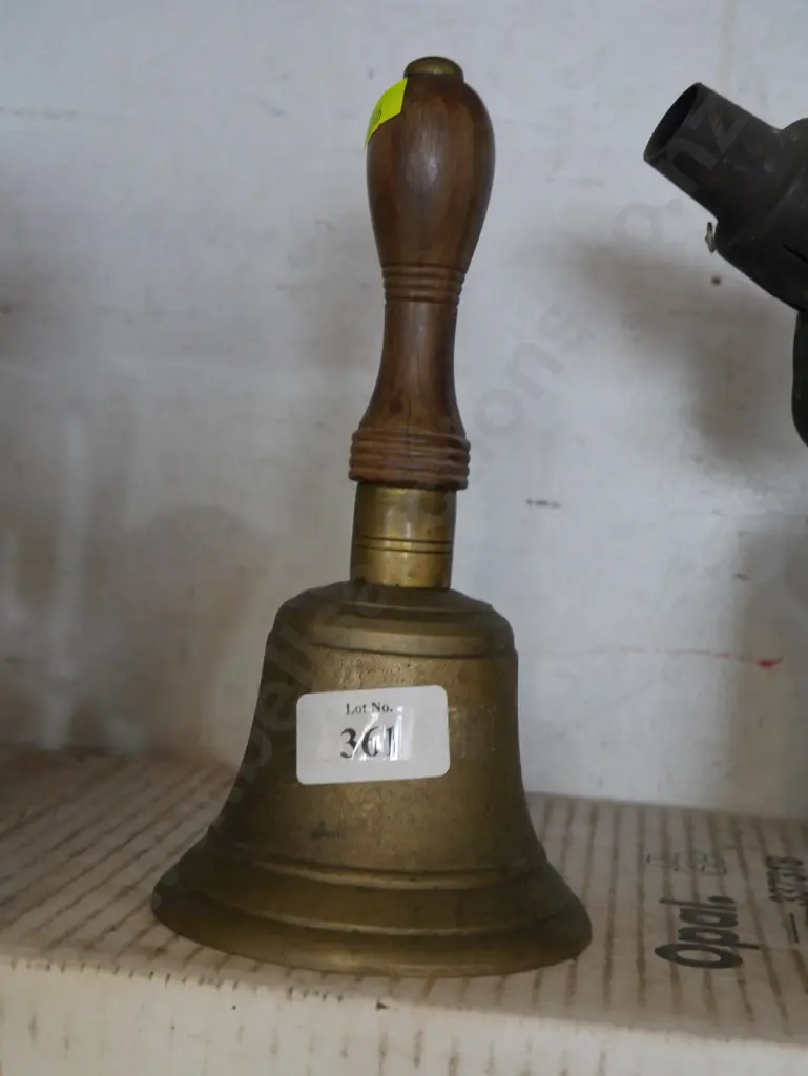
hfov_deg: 28.1
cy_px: 538
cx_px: 404
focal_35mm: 52
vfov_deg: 36.8
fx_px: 1617
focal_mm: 26
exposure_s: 1/60
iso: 2000
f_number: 5.3
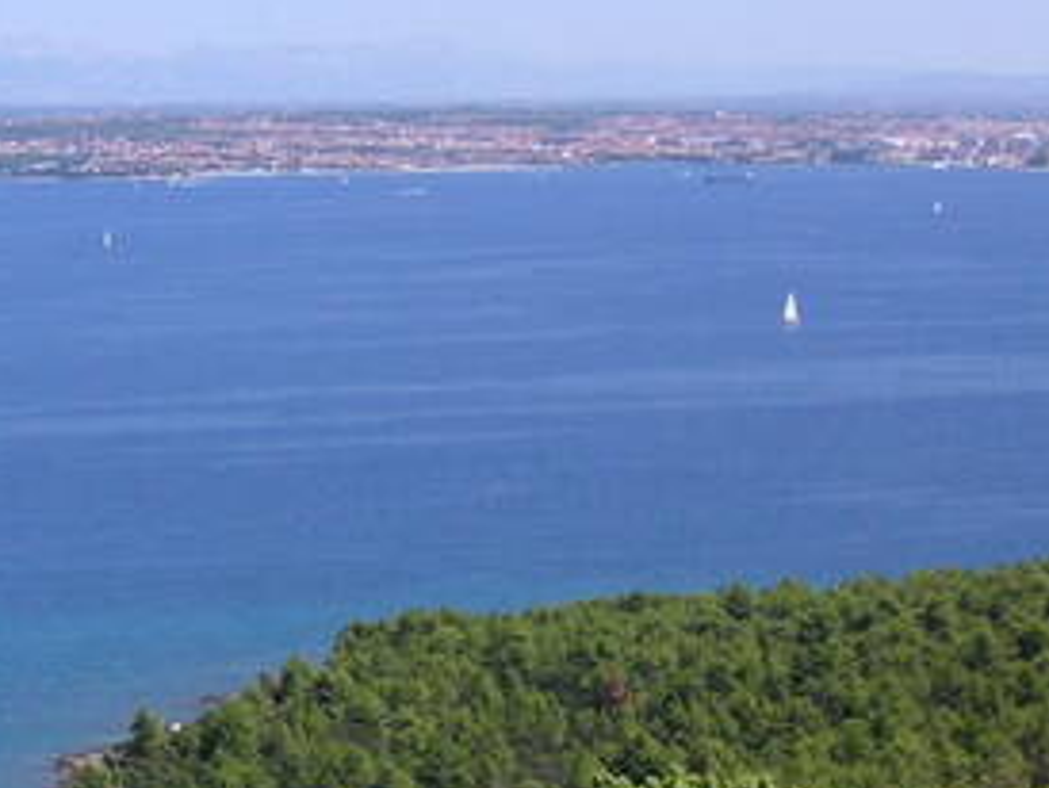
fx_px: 3276
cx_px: -80
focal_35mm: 108
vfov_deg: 13.7
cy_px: 340
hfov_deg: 17.6
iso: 50
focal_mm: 6.1
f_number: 6.7
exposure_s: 1/180
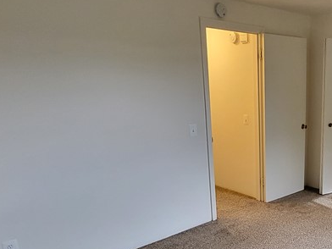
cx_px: 279
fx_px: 326
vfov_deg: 40.9
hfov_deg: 49.7
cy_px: 180
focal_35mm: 34
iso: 250
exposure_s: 1/60
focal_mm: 1.74
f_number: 2.2
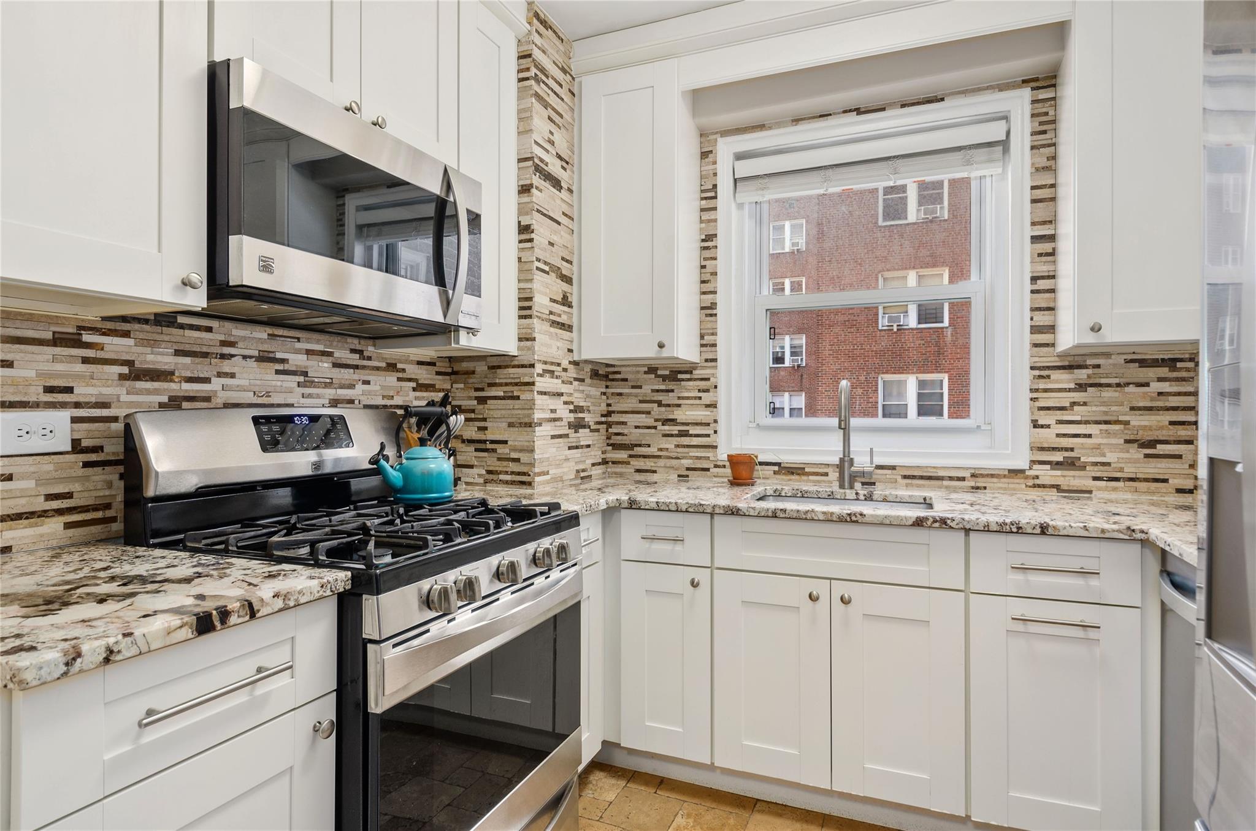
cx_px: 628
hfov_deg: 85.5
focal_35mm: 20
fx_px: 679
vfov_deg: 63.0
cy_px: 416
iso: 100
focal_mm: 13
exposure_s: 1.6
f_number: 8
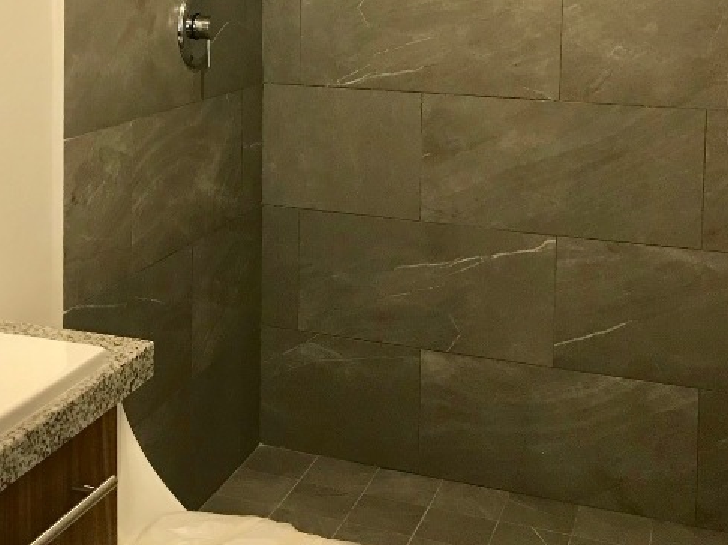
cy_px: 30
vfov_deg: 23.9
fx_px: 1240
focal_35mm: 59
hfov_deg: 32.0
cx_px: 166
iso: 50
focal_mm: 3.99
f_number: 1.8
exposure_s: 1/15
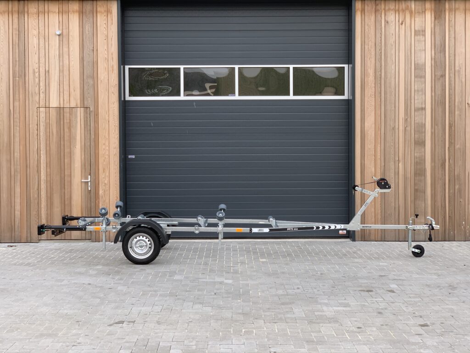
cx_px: 235
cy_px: 176
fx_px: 706
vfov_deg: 28.0
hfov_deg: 36.8
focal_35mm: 52
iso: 16
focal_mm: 6
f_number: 2.4
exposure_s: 1/121
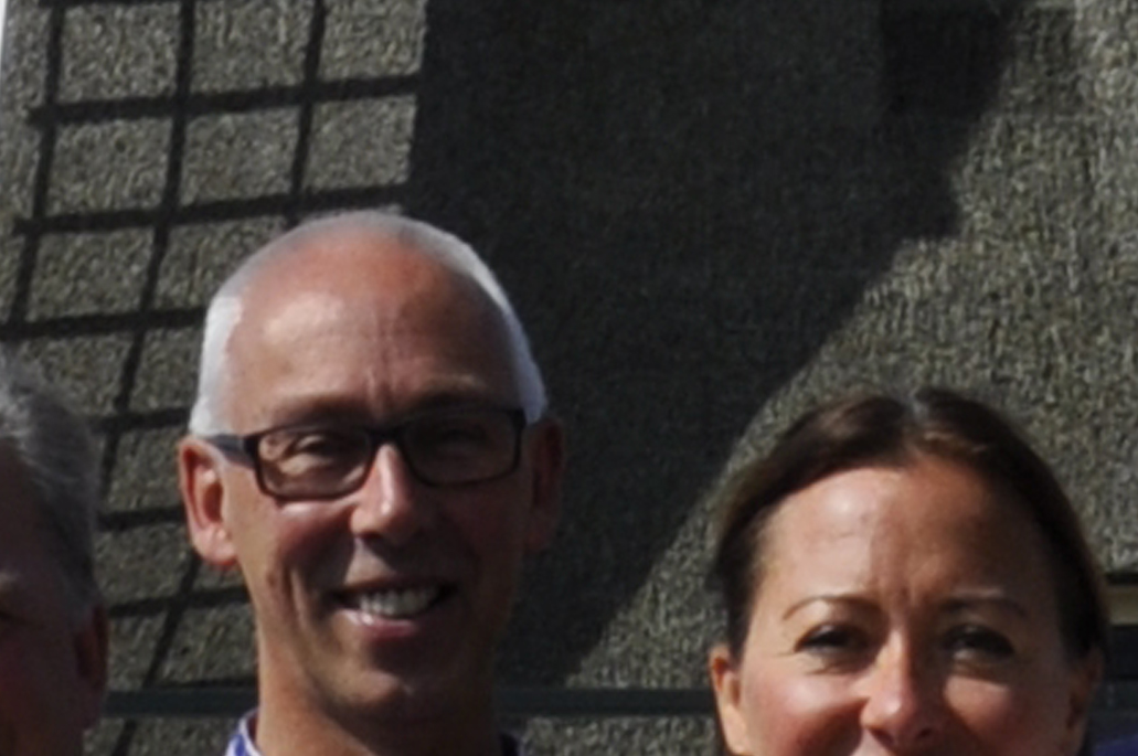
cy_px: 1183
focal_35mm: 343
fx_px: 10833
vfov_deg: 4.0
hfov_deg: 6.0
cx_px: 1425
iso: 200
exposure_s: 1/400
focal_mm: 55
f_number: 10
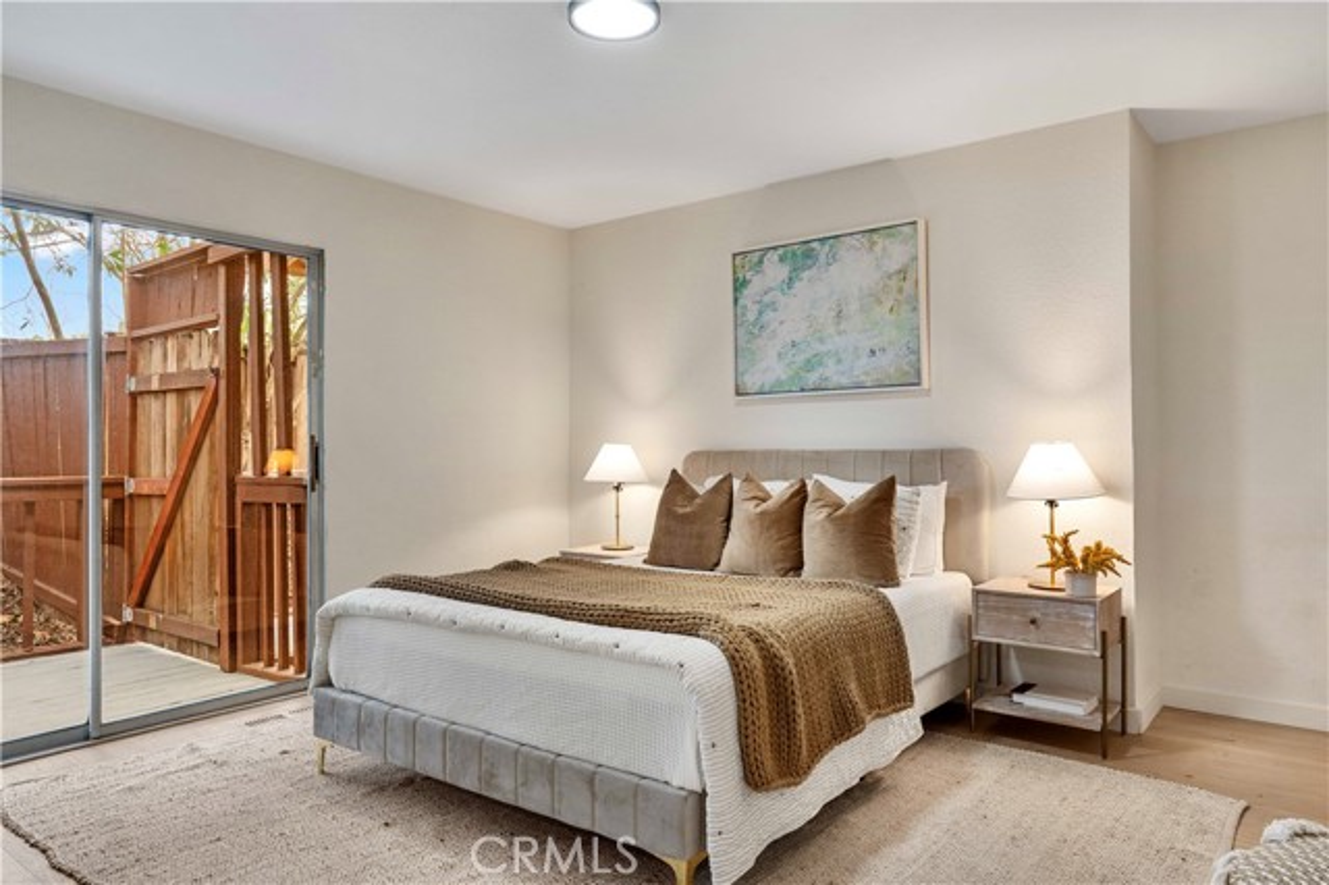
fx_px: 886
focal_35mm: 24
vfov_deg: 53.1
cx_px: 664
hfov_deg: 73.8
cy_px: 442
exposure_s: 1/10
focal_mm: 24
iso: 640
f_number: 9
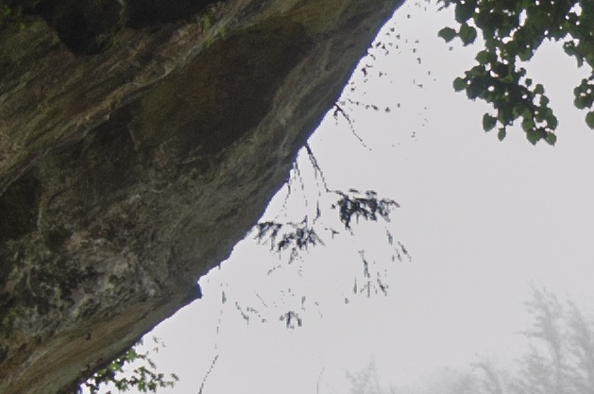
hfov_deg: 8.6
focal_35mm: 235
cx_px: 776
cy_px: 251
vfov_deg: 5.8
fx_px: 3871
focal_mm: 20
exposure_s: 1/60
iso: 560
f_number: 4.2
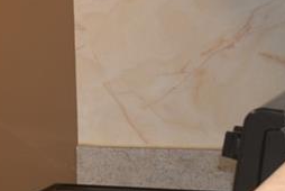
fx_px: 1197
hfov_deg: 11.7
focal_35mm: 151
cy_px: 75
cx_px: -339
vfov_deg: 9.1
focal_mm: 24
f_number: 3.5
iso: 100
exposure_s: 1/40
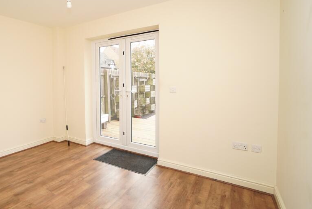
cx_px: 104
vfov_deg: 61.6
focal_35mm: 20
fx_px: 173
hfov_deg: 81.2
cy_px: 88
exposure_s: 1/125
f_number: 4
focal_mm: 10
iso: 400
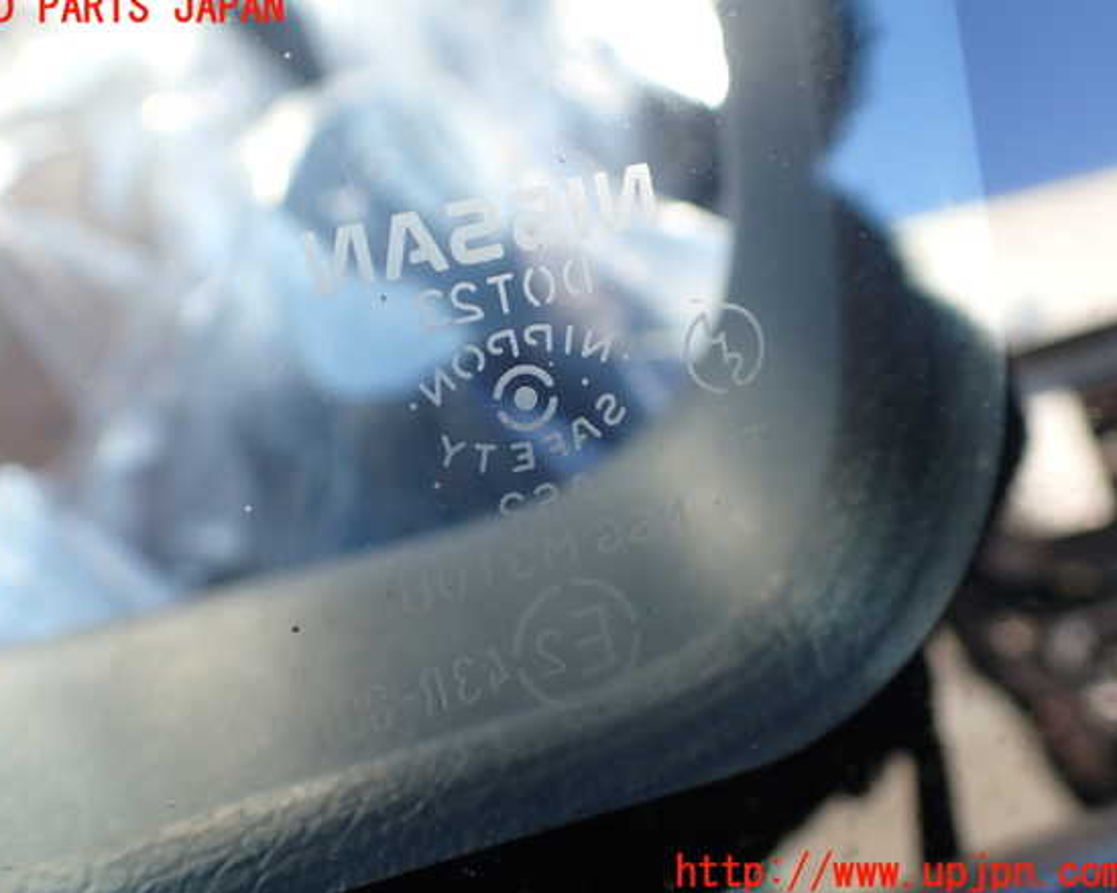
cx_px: 525
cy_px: 441
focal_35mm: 32
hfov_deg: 55.6
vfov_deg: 45.8
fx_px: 1058
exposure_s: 1/125
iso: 125
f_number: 2.3
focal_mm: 5.4
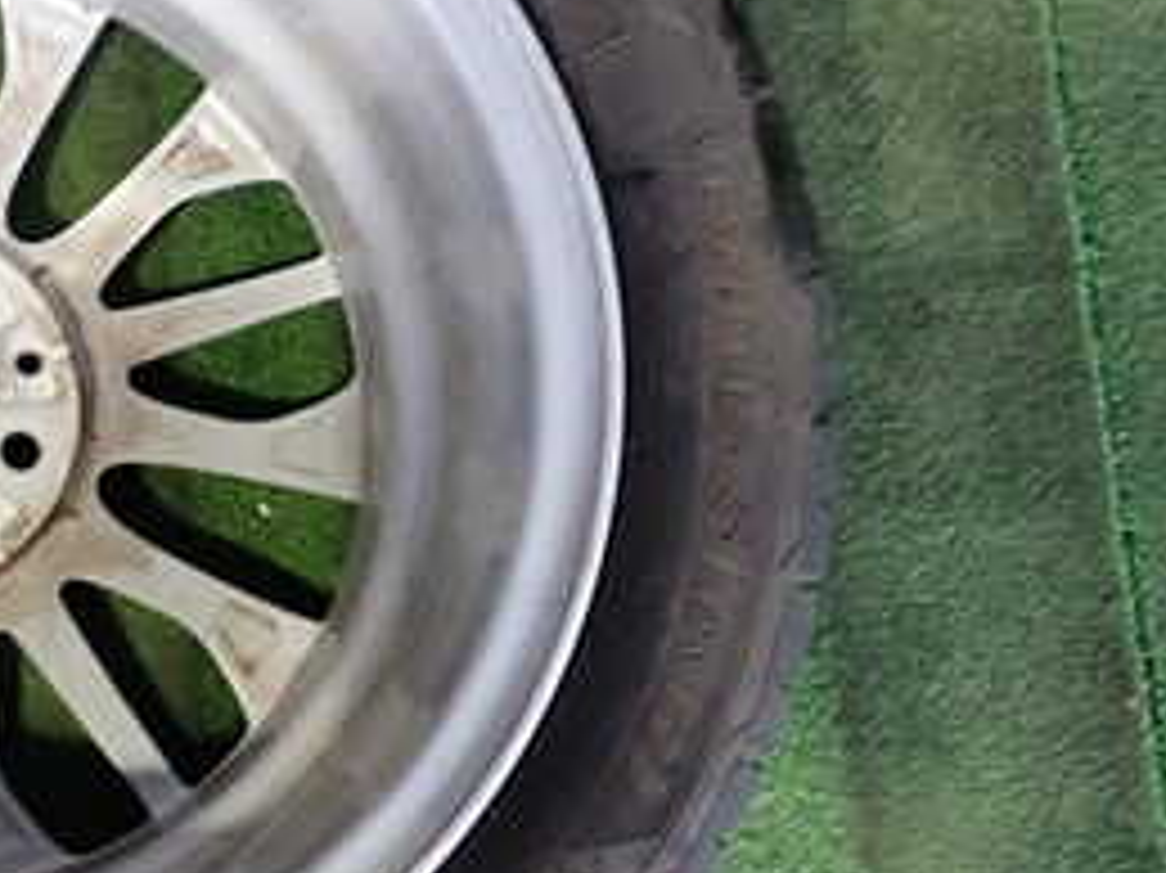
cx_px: -144
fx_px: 1953
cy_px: 364
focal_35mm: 58
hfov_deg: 29.6
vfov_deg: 25.2
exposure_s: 1/30
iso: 320
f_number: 2
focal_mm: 4.5
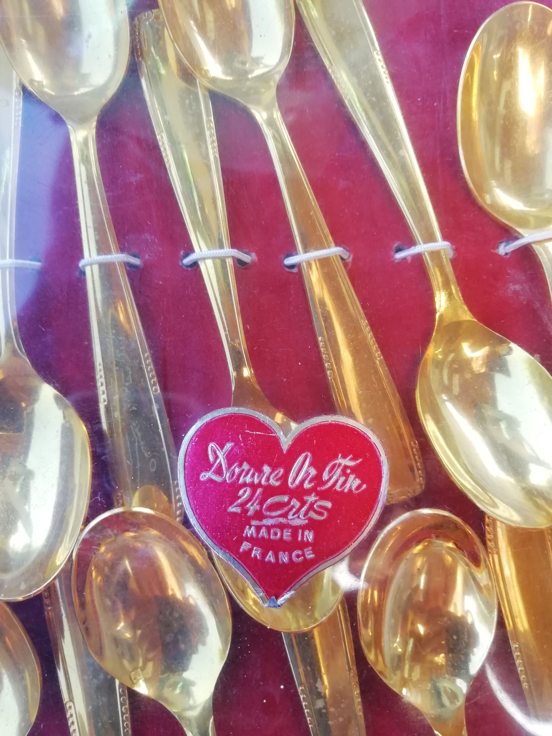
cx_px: 276
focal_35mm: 26
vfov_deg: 67.3
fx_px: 553
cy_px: 368
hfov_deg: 53.1
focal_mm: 3.21
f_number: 2.2
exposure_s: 1/50
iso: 80
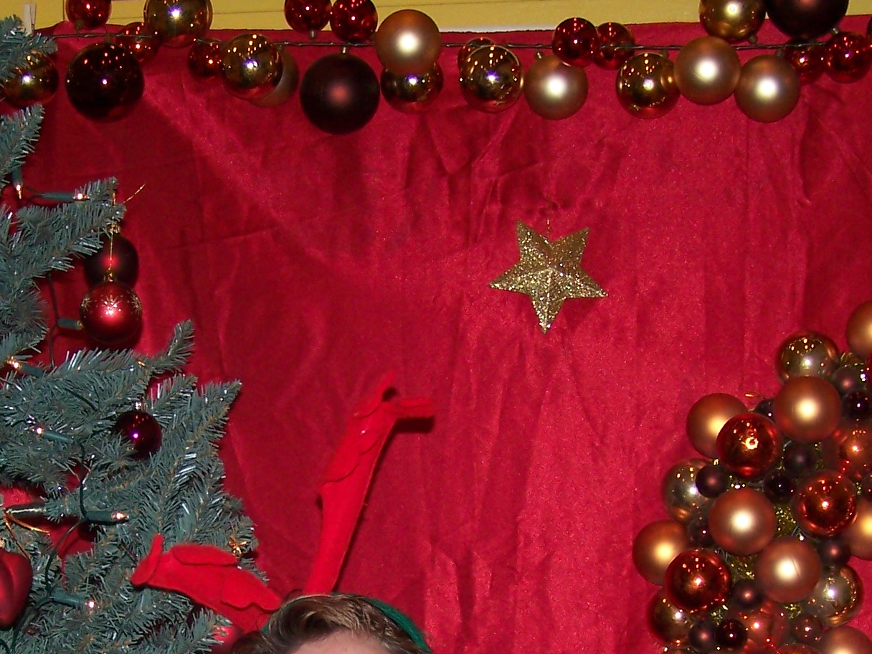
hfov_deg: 20.3
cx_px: 250
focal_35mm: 96
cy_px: 681
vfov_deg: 15.1
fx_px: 2418
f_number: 2.8
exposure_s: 1/60
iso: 80
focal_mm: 6.3
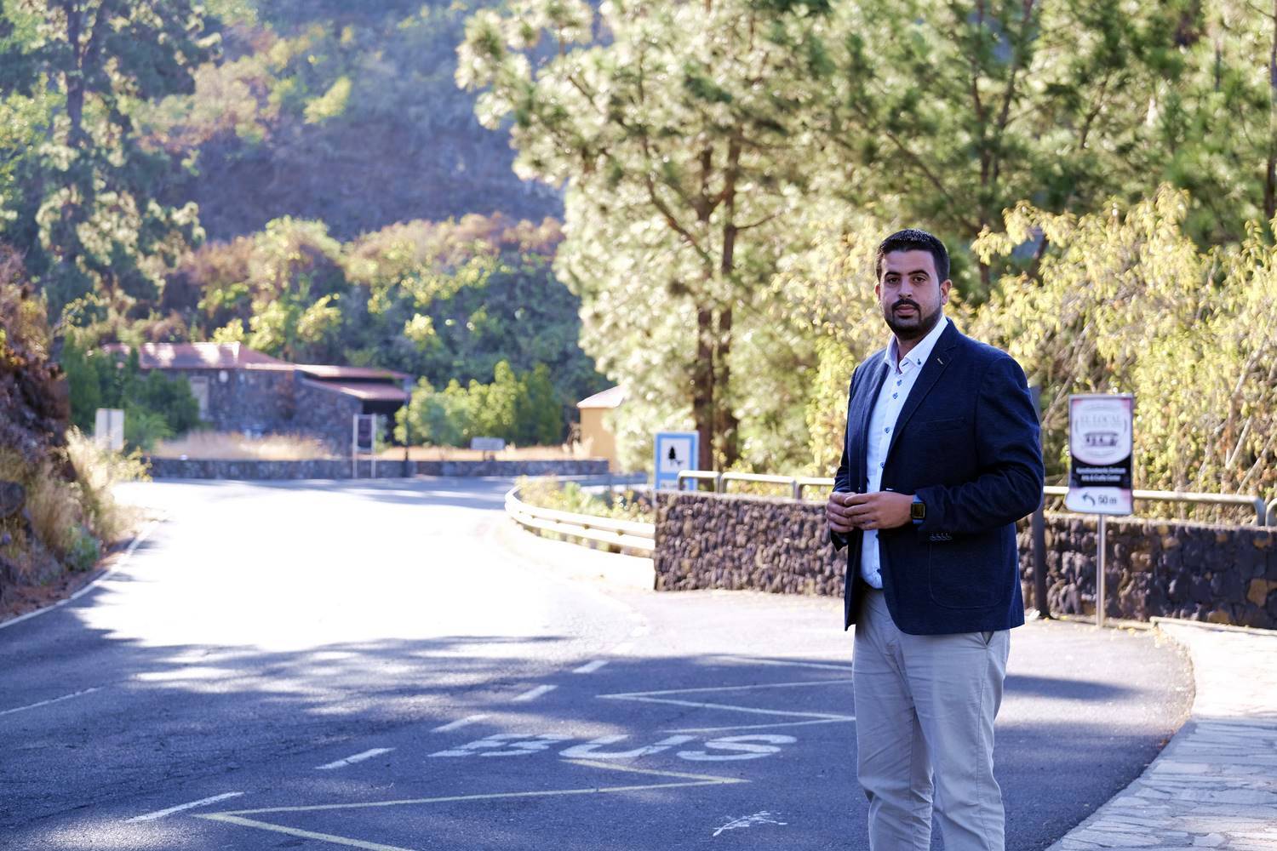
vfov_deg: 18.2
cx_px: 638
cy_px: 426
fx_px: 2660
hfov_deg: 27.0
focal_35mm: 75
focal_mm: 50
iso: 200
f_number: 3.2
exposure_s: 1/250
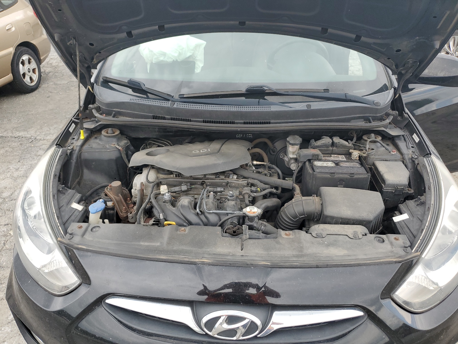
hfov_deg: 67.3
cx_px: 229
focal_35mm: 26
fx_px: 344
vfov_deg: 53.1
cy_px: 172
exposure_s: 1/714
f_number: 1.5
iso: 50
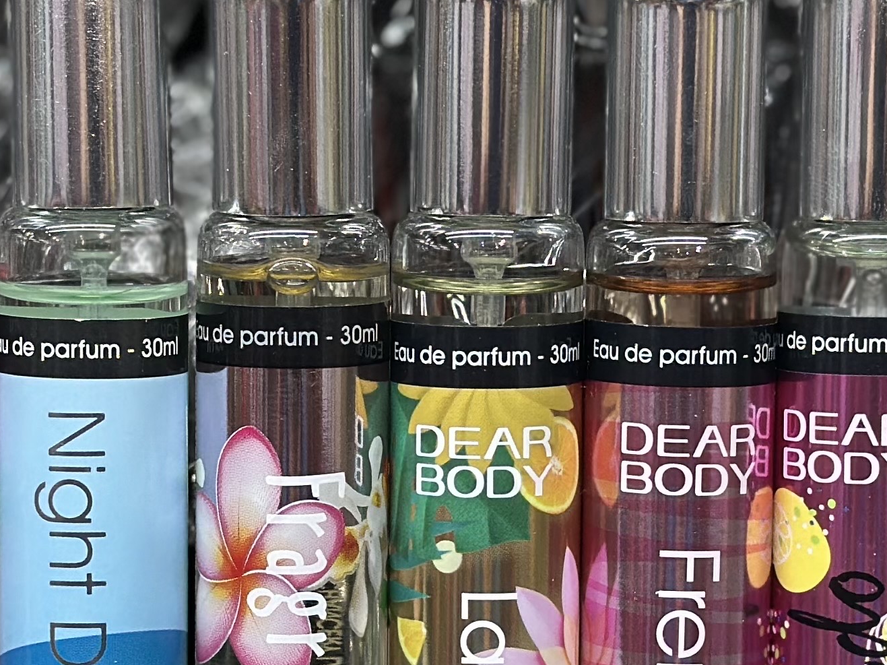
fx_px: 3766
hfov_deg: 13.4
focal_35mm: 147
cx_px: 490
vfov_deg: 10.1
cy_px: 511
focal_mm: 6.86
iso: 64
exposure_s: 1/100
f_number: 1.78
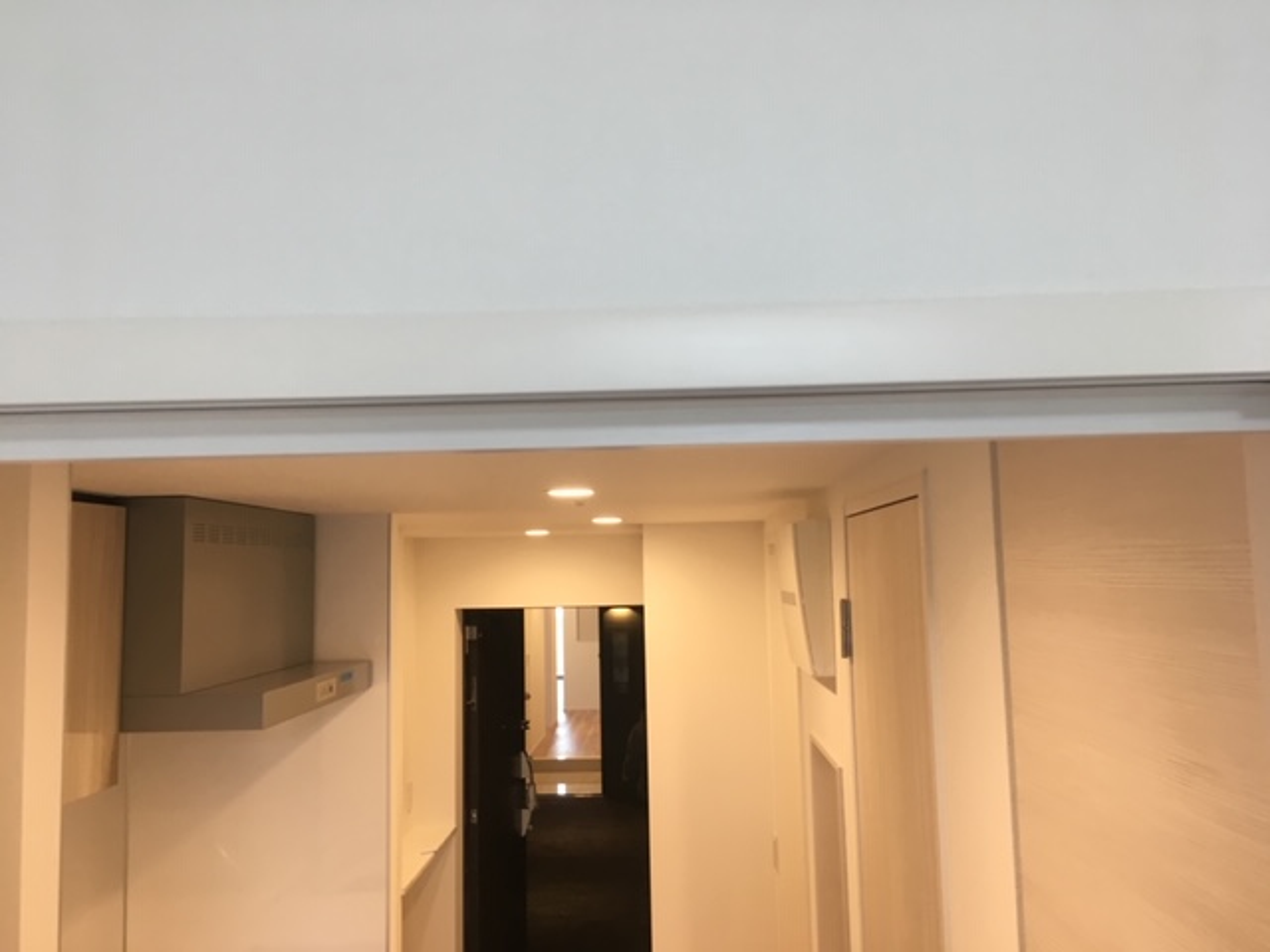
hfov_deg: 61.7
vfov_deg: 48.2
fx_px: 1064
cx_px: 635
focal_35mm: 29
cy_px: 476
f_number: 2.2
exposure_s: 1/30
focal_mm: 4.15
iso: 50
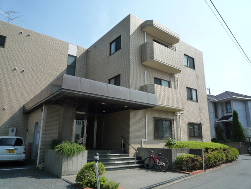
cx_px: 126
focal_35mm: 25
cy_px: 94
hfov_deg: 69.4
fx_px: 181
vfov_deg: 54.9
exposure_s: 1/640
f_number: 4
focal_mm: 4.4
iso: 160
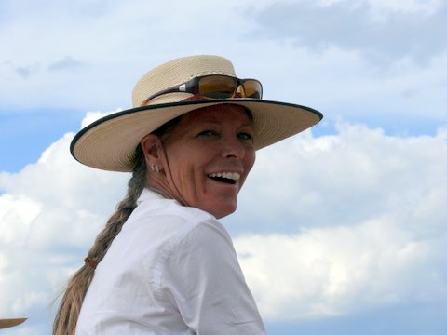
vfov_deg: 9.1
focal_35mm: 164
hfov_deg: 12.0
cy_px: 168
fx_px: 2118
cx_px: 224
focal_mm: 34.6
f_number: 8
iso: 100
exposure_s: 1/400
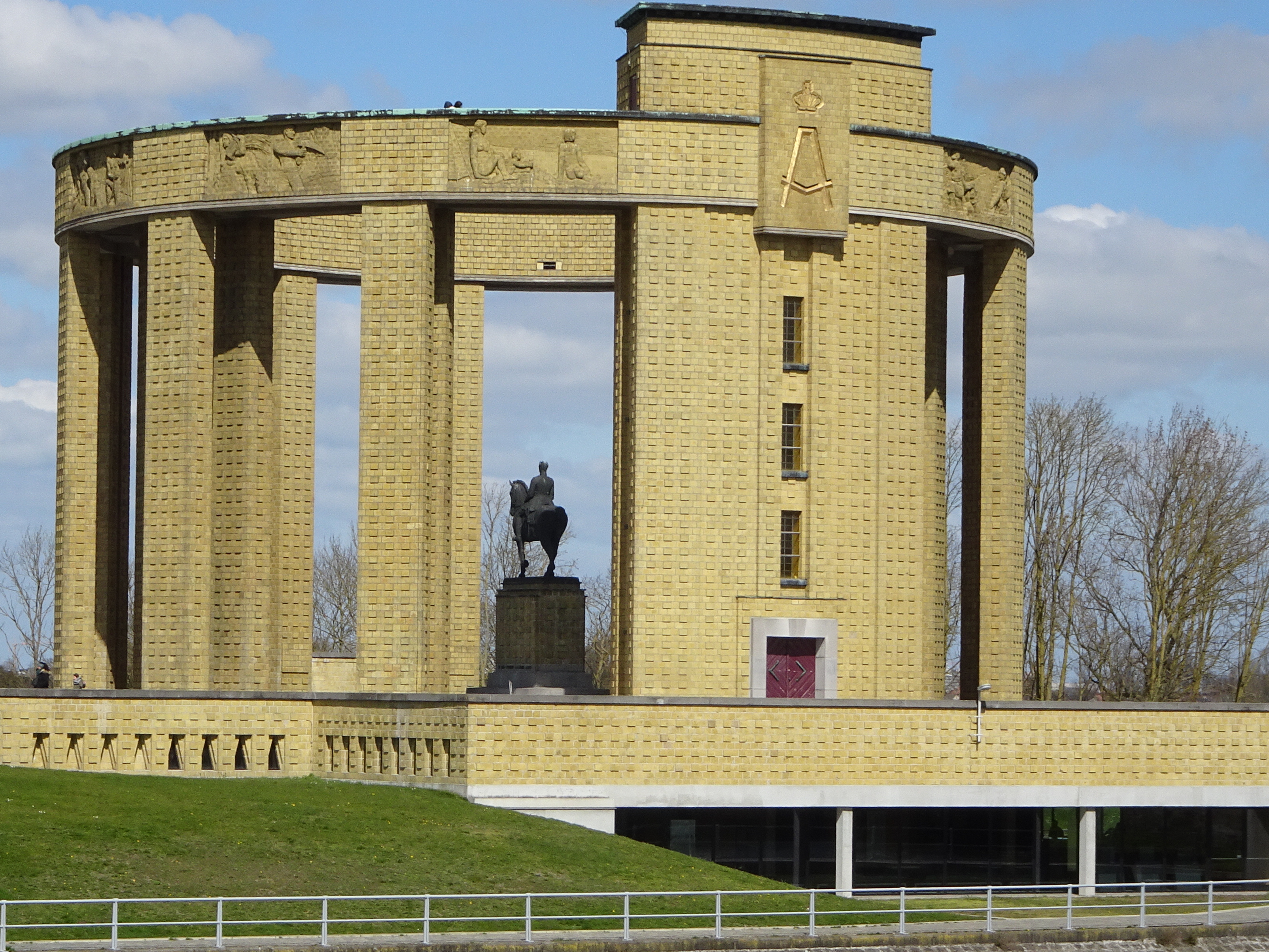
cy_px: 540
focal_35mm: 119
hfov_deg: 16.5
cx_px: 495
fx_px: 4363
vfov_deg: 12.4
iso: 80
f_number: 5
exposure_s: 1/800
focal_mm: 13.26
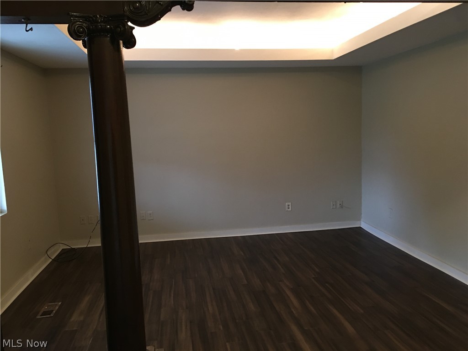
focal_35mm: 29
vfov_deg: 48.2
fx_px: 392
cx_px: 234
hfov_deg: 61.7
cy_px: 176
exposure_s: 1/4
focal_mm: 4.15
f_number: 2.2
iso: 50
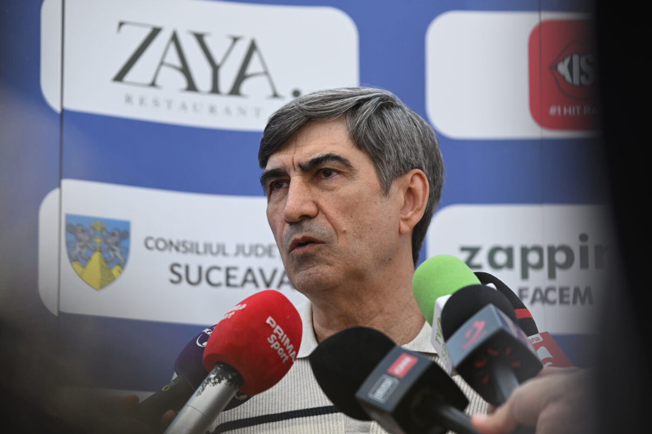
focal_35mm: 155
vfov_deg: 8.9
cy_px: 217
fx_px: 2807
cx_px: 326
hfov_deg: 13.3
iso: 800
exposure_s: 1/2500
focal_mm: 155
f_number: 4.5
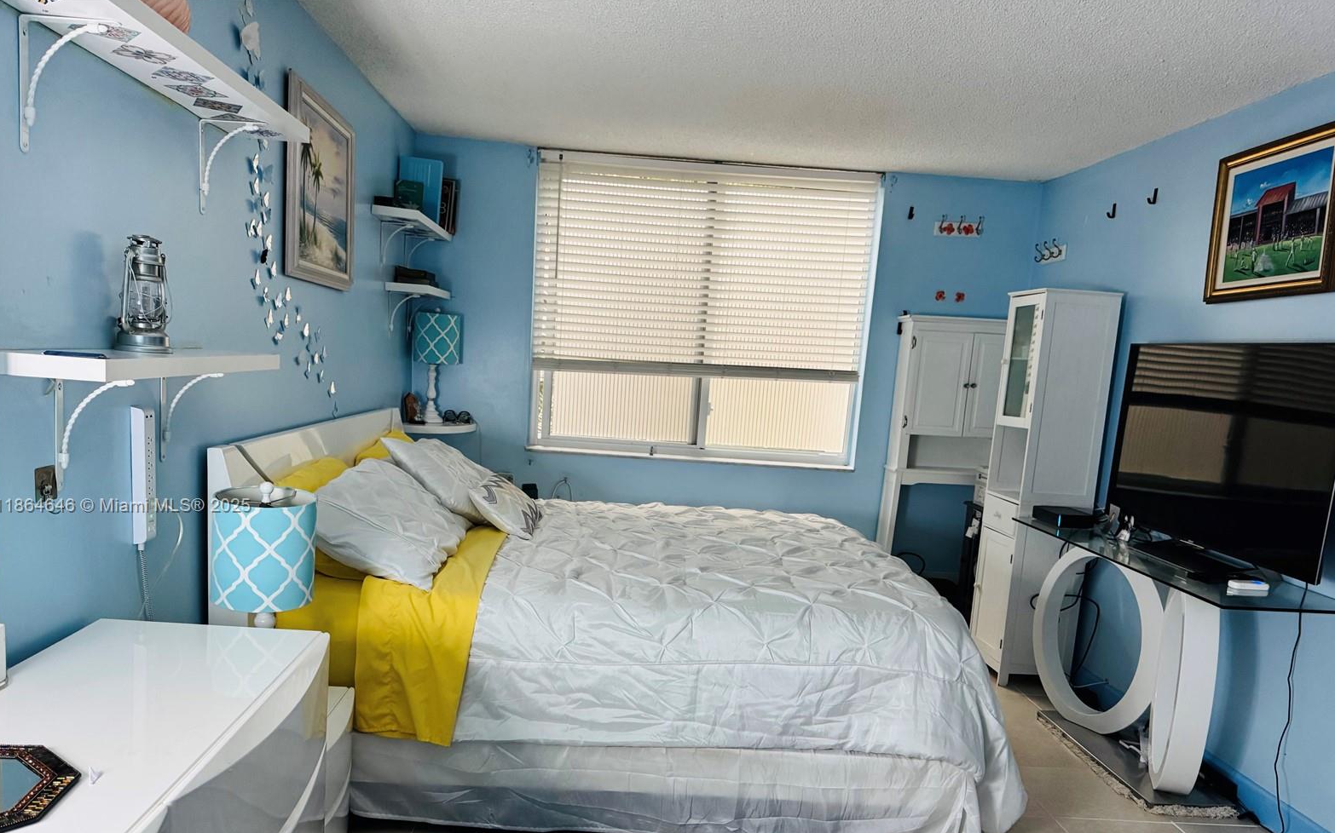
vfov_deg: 47.3
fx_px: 946
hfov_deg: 70.4
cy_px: 507
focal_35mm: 26
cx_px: 660
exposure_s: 1/60
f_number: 1.78
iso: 640
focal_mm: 6.76
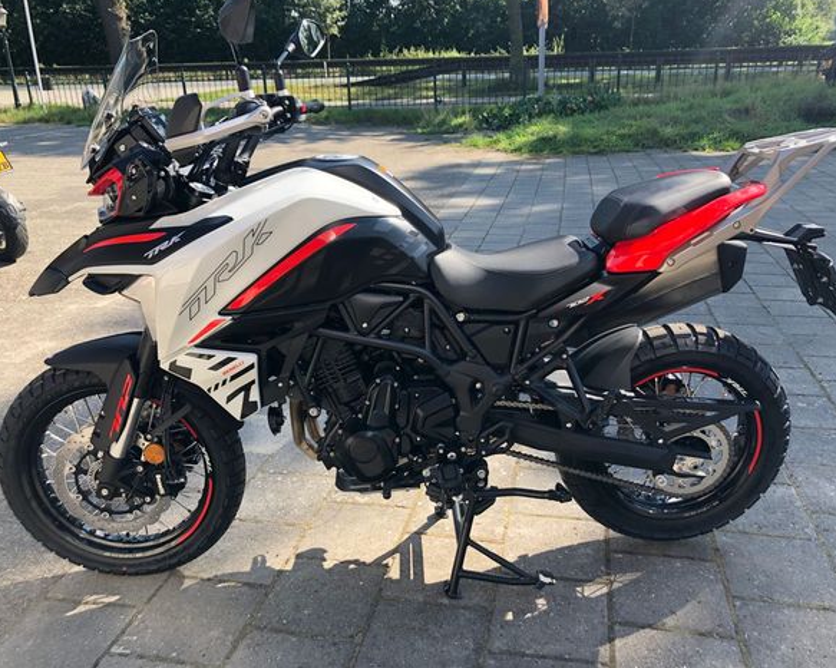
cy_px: 327
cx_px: 427
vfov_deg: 48.5
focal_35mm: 30
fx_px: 742
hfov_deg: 58.8
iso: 20
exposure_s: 1/421
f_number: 1.8
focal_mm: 3.99
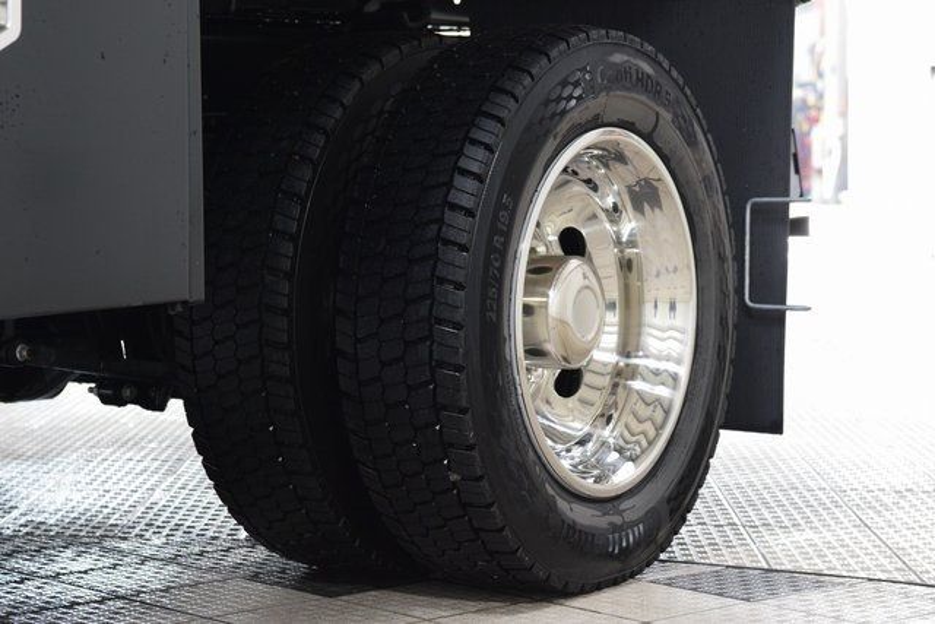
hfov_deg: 22.6
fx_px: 2338
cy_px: 312
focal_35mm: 90
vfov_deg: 15.2
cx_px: 468
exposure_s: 1/30
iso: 1600
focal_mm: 60
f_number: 5.6
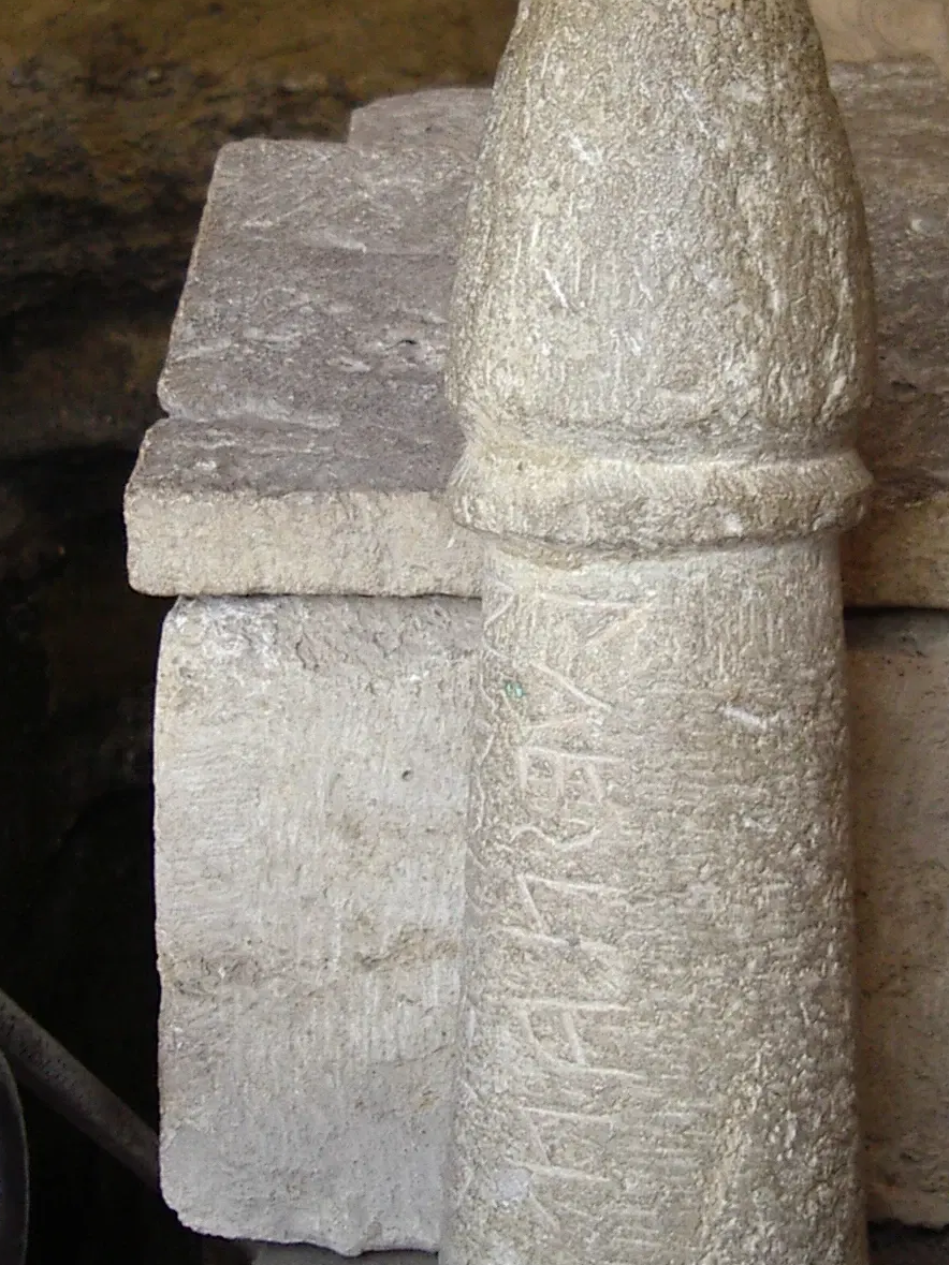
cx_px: 629
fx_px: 2413
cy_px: 539
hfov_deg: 22.2
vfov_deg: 29.4
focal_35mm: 66
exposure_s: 1/15
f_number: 2.6
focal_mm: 5.8
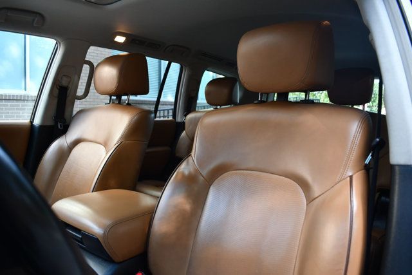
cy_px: 138
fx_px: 309
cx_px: 206
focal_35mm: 27
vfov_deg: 48.0
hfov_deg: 67.4
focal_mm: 18
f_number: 3.5
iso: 800
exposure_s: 1/200
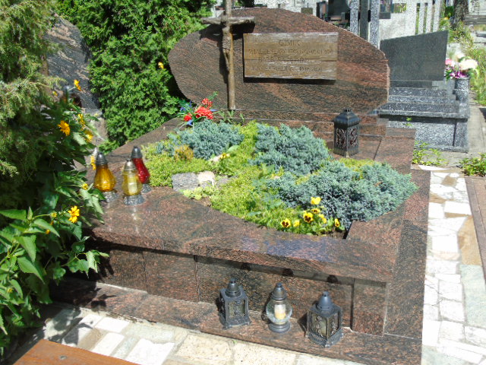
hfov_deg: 54.0
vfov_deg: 41.8
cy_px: 182
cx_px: 243
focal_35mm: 34
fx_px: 477
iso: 80
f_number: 3.8
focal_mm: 6.1
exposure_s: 1/400
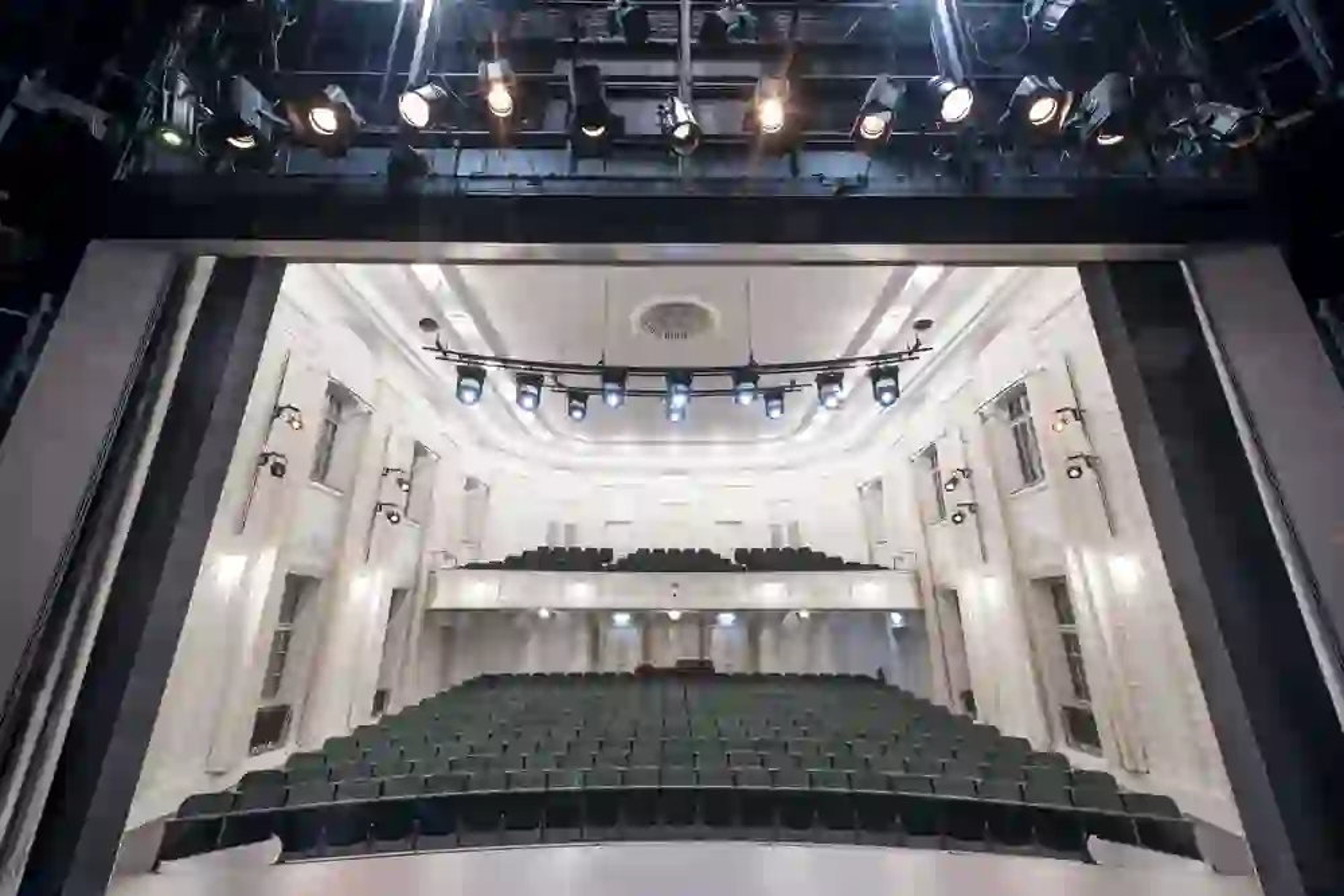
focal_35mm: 14
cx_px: 672
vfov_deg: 81.2
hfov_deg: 104.2
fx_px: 523
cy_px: 448
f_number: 7.1
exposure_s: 2.5
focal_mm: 14
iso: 100
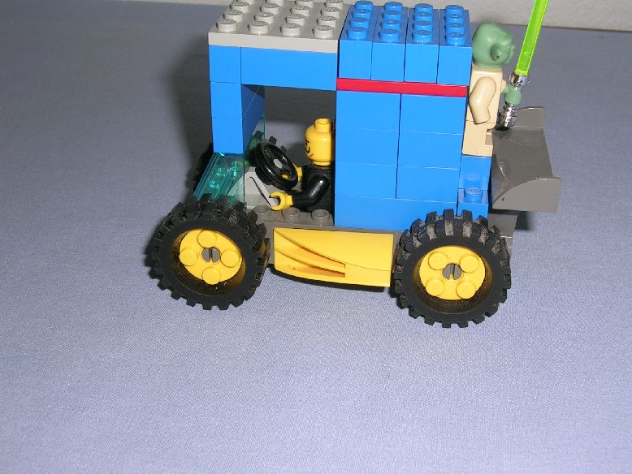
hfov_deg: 36.2
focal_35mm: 53
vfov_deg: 27.5
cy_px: 237
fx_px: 968
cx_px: 316
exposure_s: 1/60.1
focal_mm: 8
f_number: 5.5
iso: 50
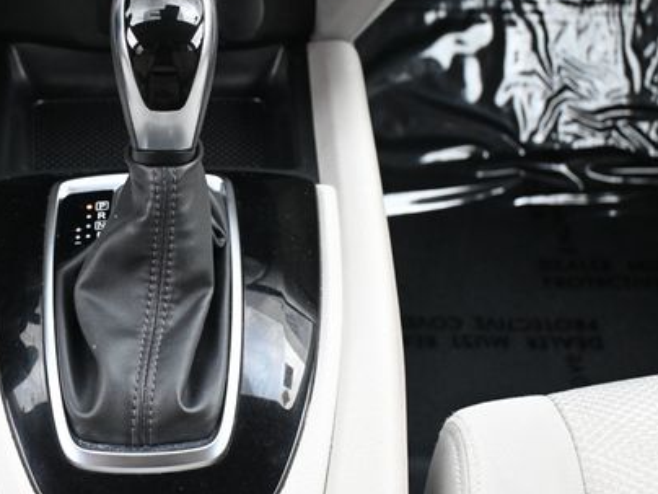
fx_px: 1409
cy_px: 165
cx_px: 148
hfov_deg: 25.9
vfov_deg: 19.8
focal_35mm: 74
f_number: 5
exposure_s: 1/125
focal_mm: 32.5
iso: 1600
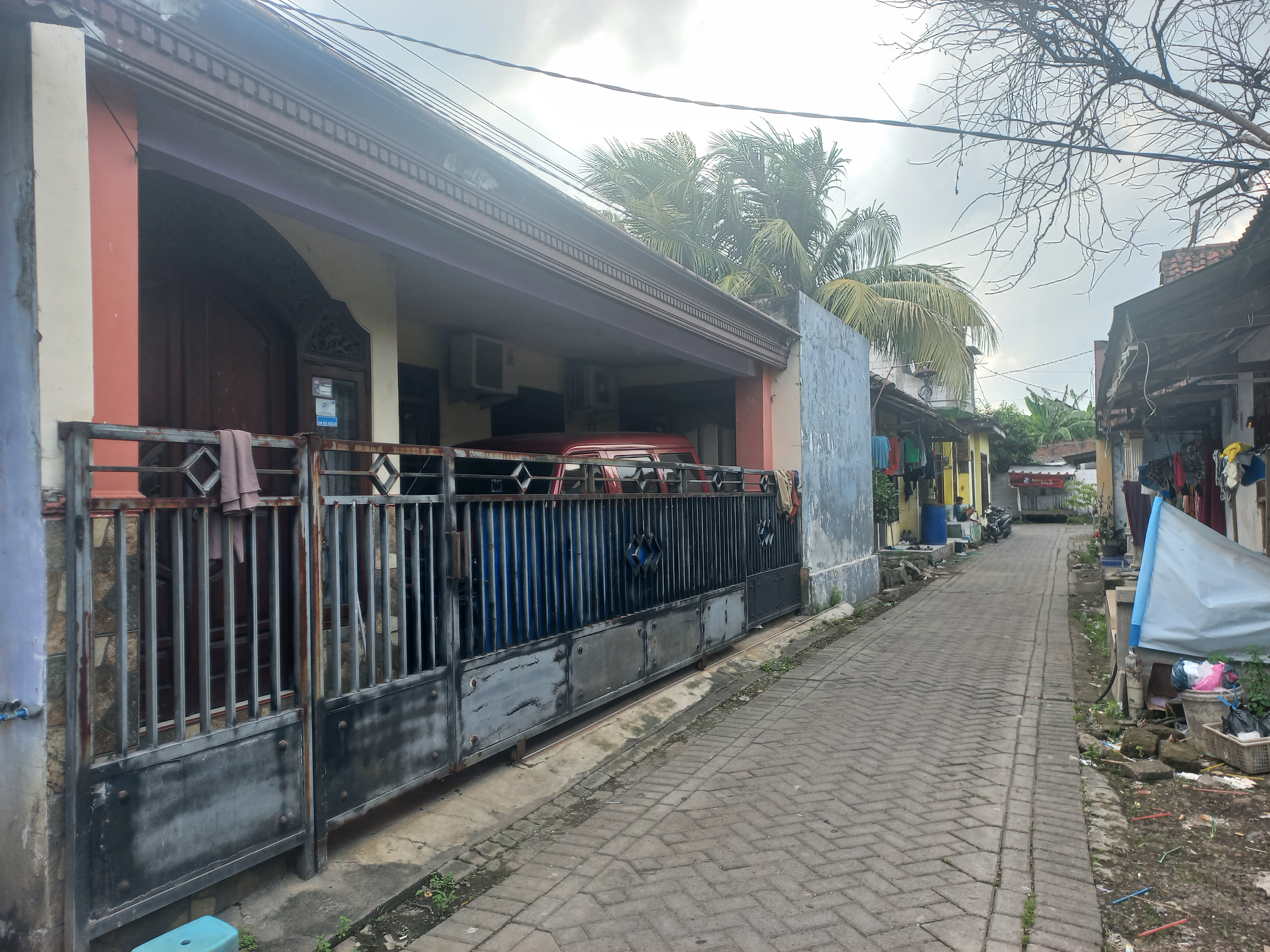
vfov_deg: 54.9
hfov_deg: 69.4
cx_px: 635
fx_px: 917
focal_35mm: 25
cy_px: 476
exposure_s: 1/114
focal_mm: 4.6
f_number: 1.8
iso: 25
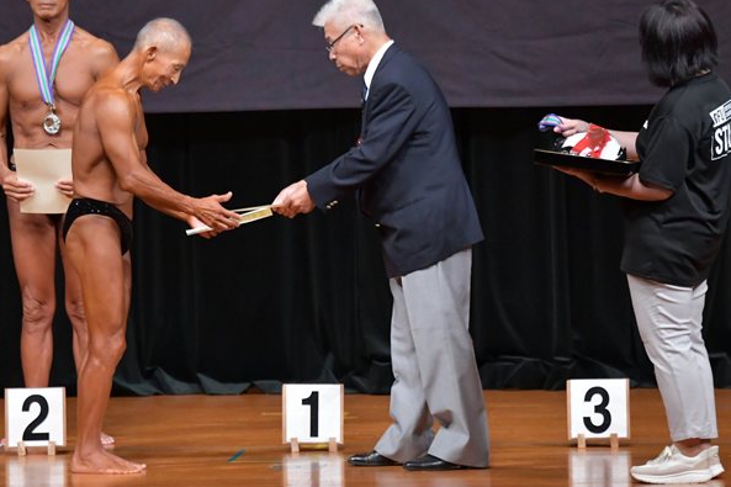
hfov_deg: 6.2
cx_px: 289
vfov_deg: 4.1
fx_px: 6759
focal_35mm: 333
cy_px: 232
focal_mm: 170
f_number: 5.6
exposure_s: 1/400
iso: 5000
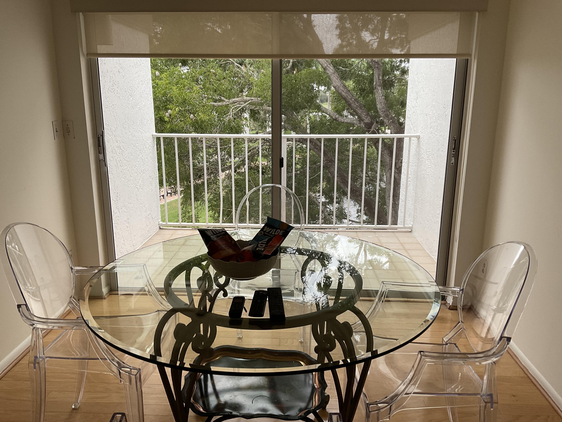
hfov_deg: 61.7
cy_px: 211
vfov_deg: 48.2
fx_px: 471
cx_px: 281
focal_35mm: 29
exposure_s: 1/122
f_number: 1.8
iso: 64
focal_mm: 3
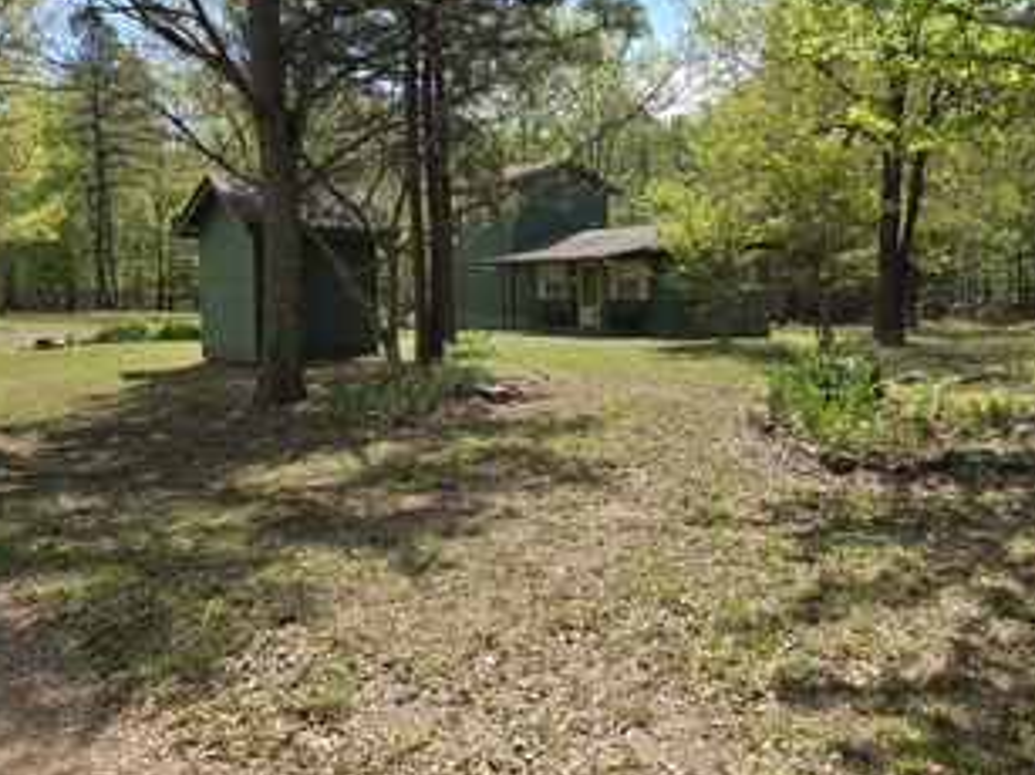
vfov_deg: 46.7
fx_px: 897
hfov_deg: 59.8
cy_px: 350
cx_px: 576
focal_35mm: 30
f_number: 1.7
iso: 12
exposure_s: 1/496
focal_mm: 6.3
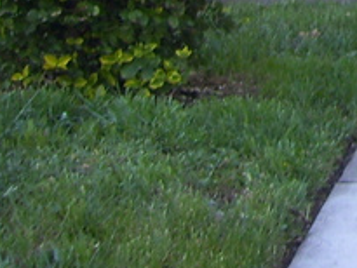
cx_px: 569
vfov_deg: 7.7
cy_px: -390
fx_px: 1847
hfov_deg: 10.6
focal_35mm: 179
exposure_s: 1/60
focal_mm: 6
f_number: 2.7
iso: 80
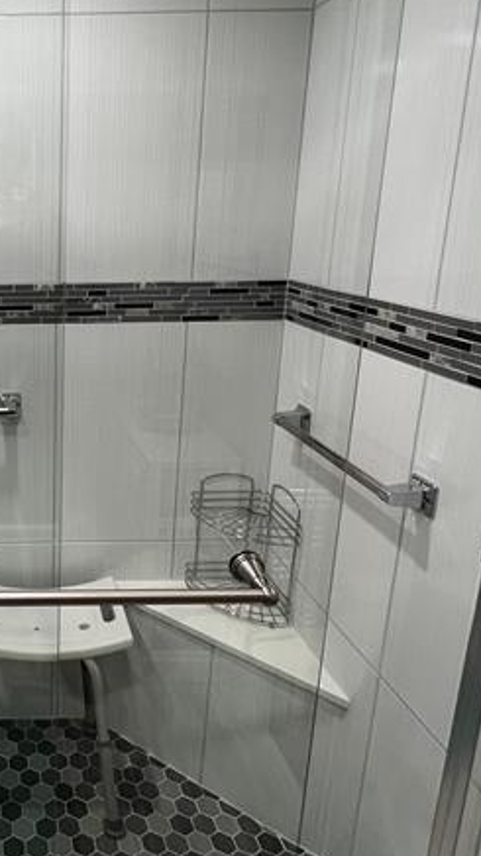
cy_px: 355
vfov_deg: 71.4
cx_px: -29
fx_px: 590
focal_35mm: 26
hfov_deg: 38.0
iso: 160
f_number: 1.8
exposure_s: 1/120
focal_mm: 1.57
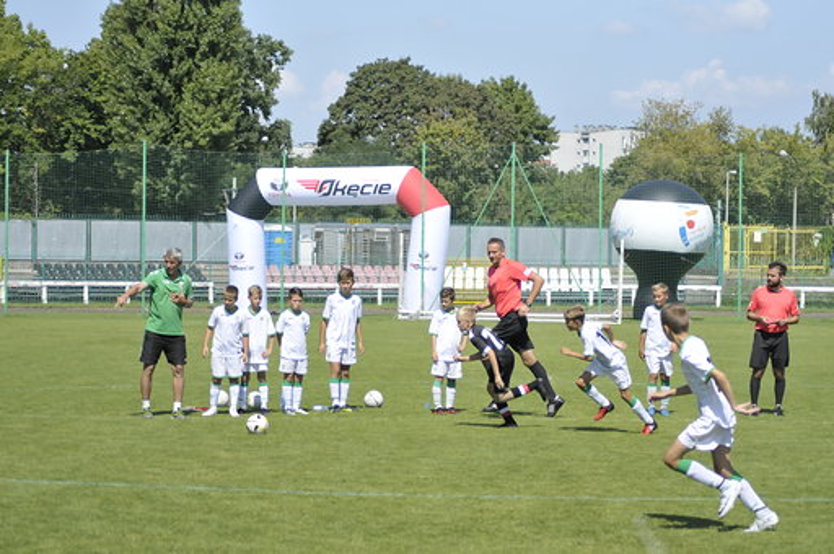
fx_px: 2429
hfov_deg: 19.5
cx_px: 417
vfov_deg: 13.0
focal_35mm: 105
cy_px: 277
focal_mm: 70
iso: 1000
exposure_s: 1/8000
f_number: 4
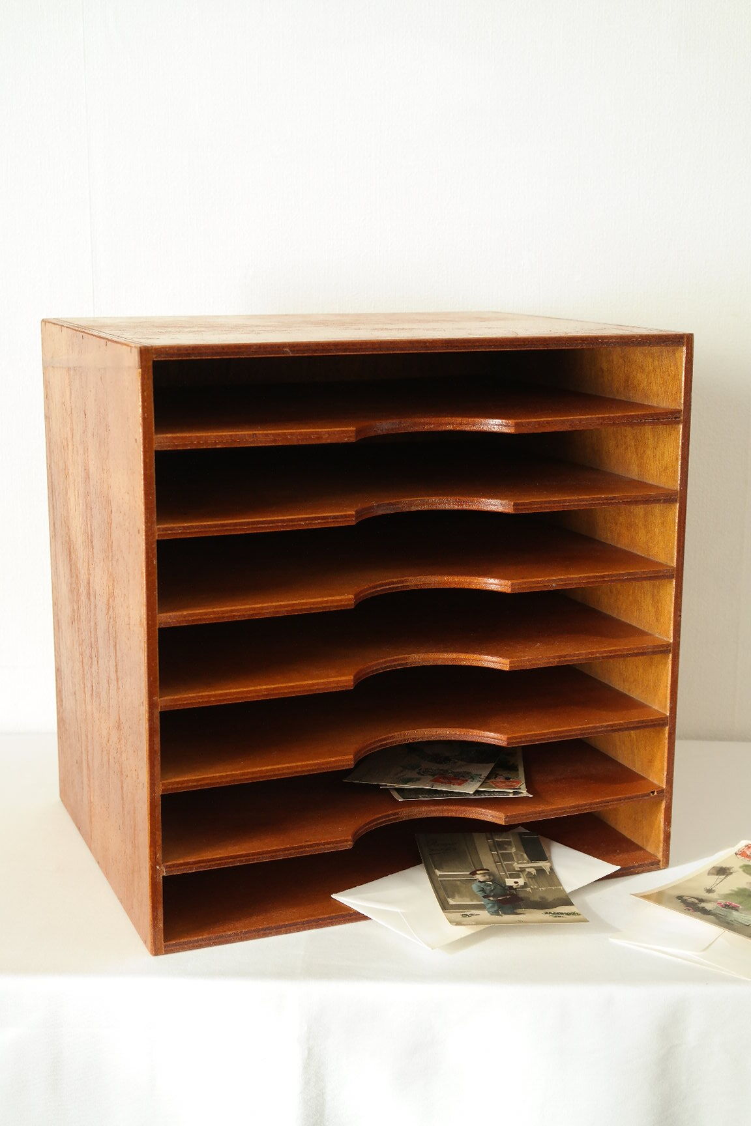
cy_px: 563
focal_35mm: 49
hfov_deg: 27.5
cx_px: 376
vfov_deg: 40.3
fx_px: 1533
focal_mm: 32
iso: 800
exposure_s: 1/30
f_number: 5.6
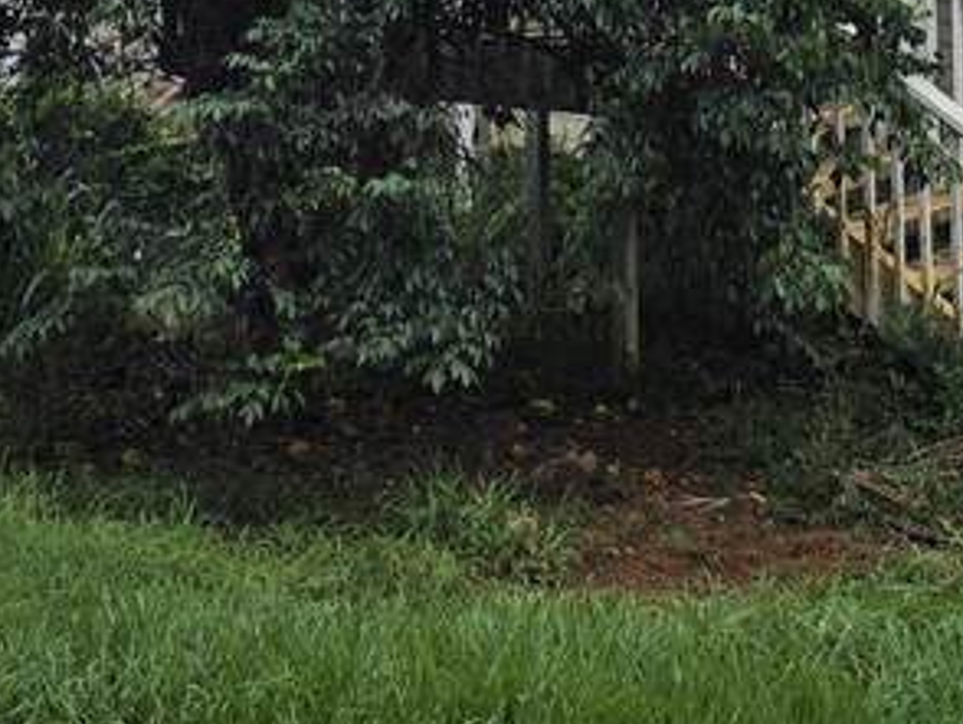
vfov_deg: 13.6
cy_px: -472
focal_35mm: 100
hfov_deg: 19.6
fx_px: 2784
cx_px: 593
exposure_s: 1/359
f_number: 1.7
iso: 25
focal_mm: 6.3
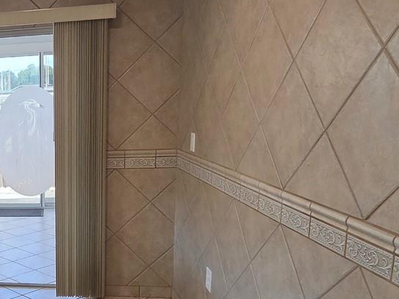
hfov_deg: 38.7
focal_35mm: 38
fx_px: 438
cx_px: -57
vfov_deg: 37.4
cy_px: 196
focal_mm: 2.2
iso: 160
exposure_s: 1/120
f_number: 2.2
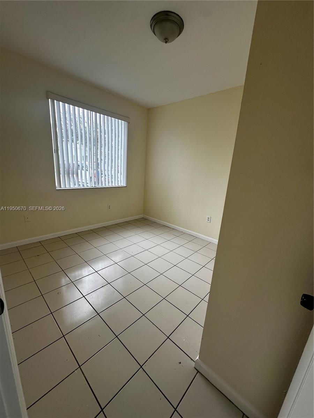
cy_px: 209
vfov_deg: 102.1
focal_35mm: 14
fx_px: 169
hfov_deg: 85.7
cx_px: 157
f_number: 2.2
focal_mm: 2.22
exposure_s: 1/120
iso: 64
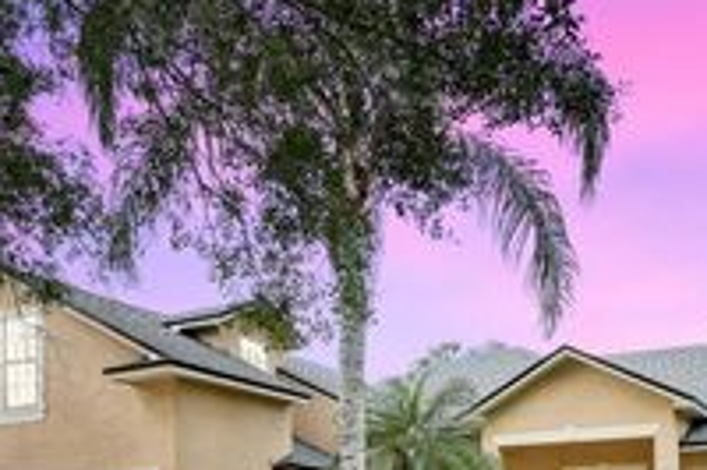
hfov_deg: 47.6
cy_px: 532
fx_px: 785
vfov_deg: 29.6
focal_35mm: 40
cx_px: 477
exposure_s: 1/25
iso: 250
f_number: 9
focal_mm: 16
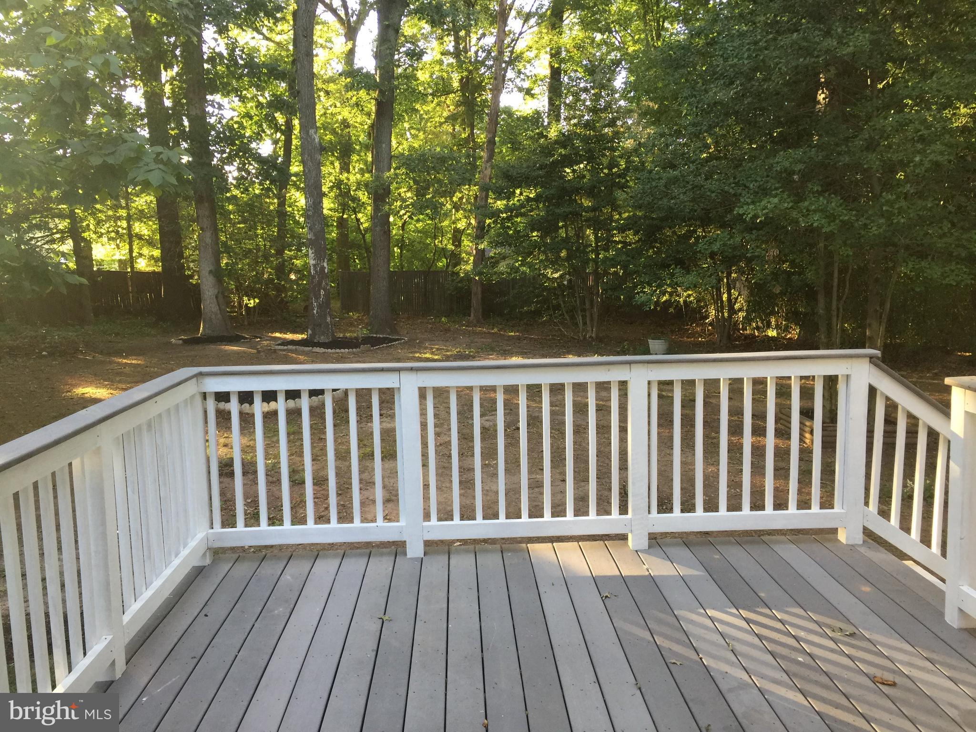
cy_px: 366
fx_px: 818
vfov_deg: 48.2
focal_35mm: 29
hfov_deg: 61.7
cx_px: 488
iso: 40
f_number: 2.2
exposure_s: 1/30
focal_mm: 4.15
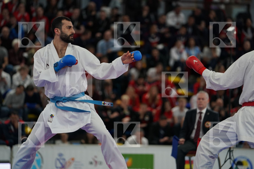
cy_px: 84
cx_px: 127
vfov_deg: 6.9
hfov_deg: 10.3
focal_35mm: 200
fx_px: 1411
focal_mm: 200
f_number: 2.8
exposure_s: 1/1000
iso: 1600
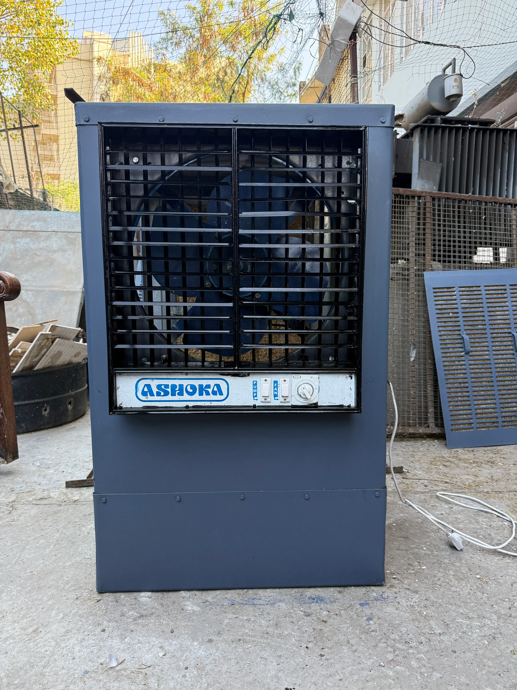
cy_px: 345
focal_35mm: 24
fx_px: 478
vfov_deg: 71.6
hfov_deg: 56.8
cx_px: 258
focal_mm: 6.76
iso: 250
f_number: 1.78
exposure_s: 1/60
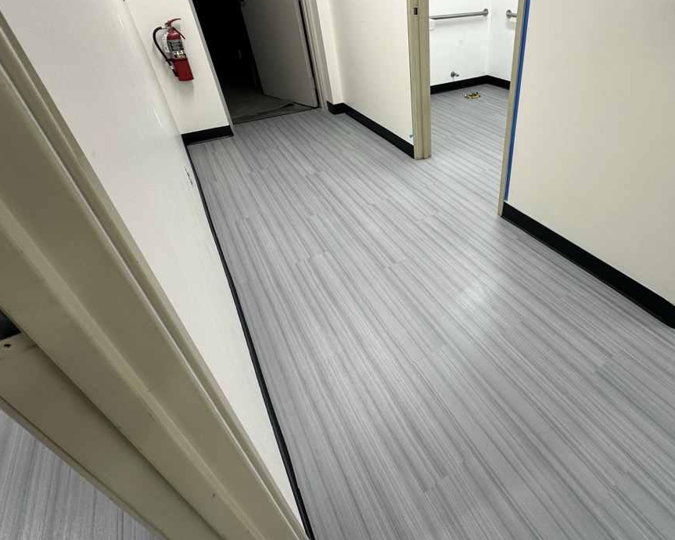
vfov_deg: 70.1
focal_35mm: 19
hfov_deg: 81.1
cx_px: 436
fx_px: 379
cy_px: 217
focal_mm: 2.22
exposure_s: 1/120
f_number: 2.2
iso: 125
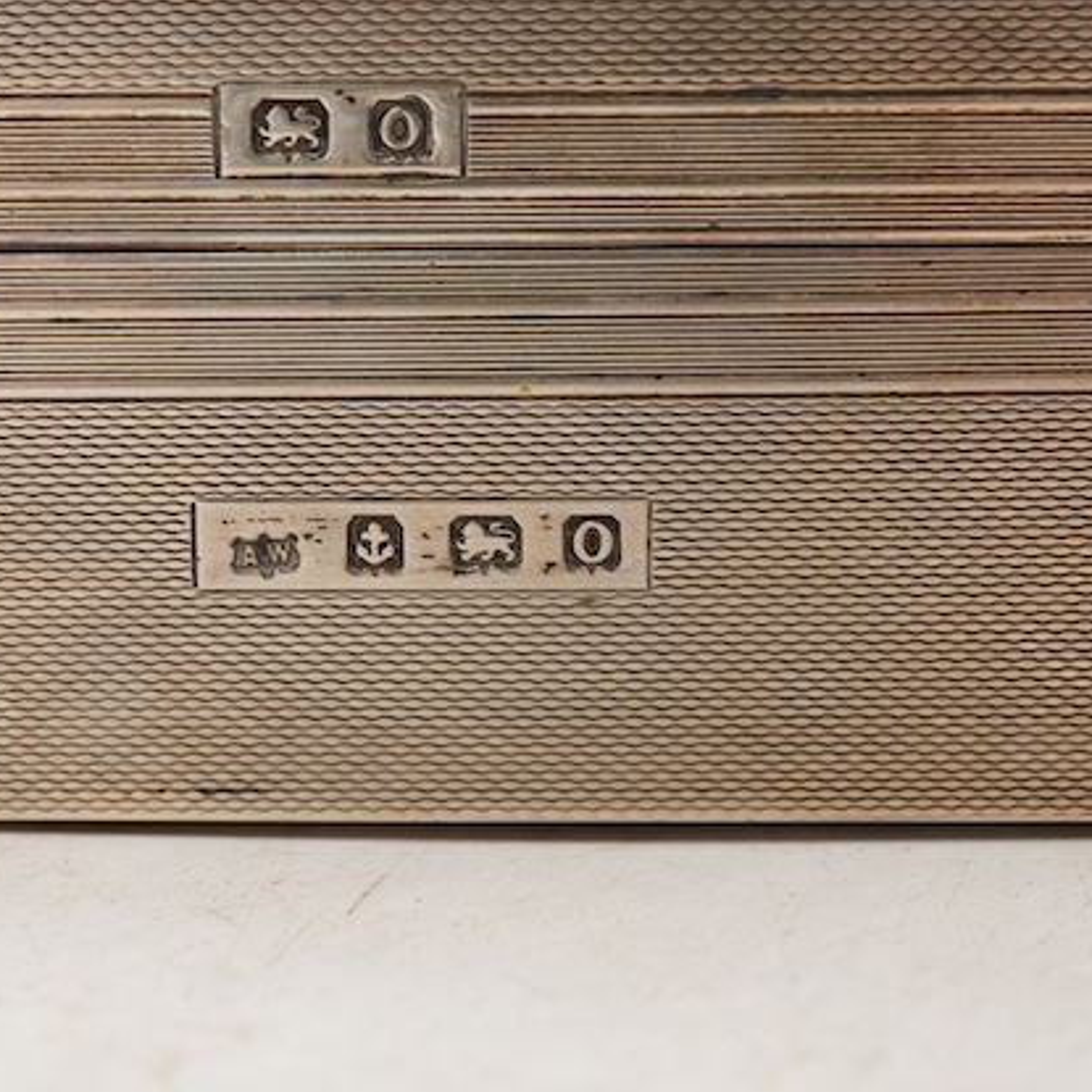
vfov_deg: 20.8
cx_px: 347
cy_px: 408
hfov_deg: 20.8
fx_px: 2962
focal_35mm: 83
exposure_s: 1/125
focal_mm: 30
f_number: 8
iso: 1250
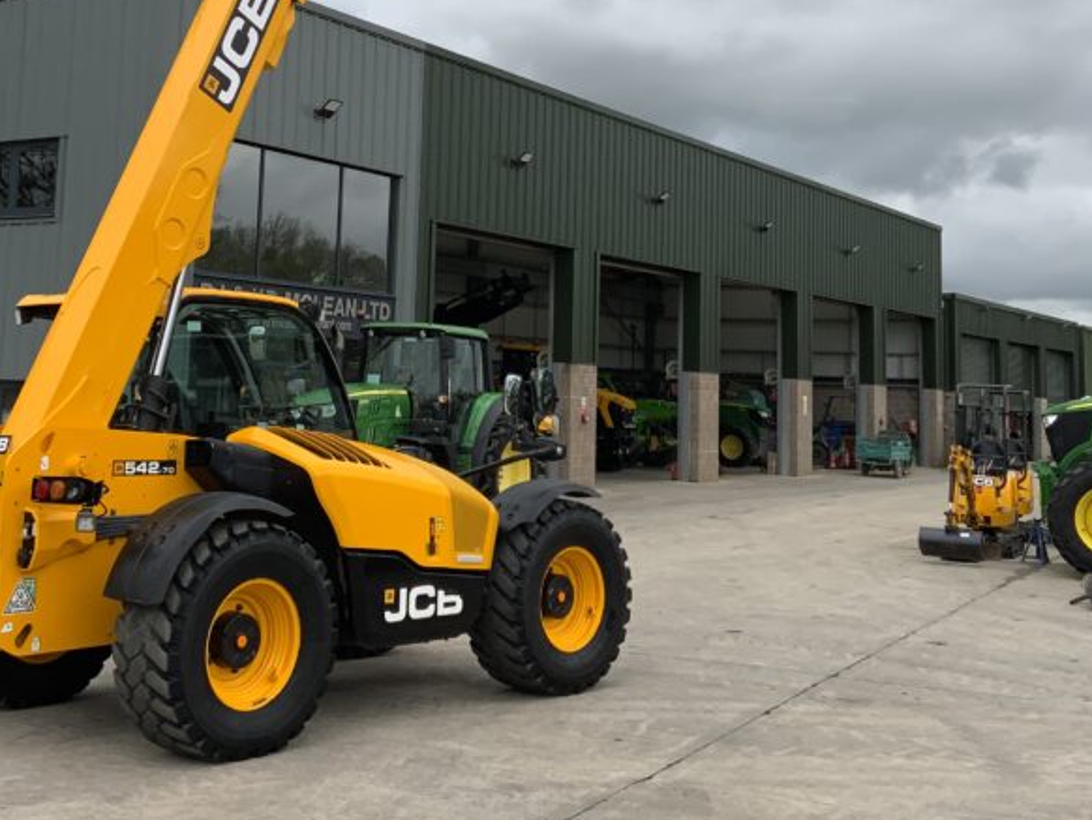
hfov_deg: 37.4
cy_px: 186
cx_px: 448
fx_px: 1610
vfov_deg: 28.1
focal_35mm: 51
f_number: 1.8
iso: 16
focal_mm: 3
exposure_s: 1/1675
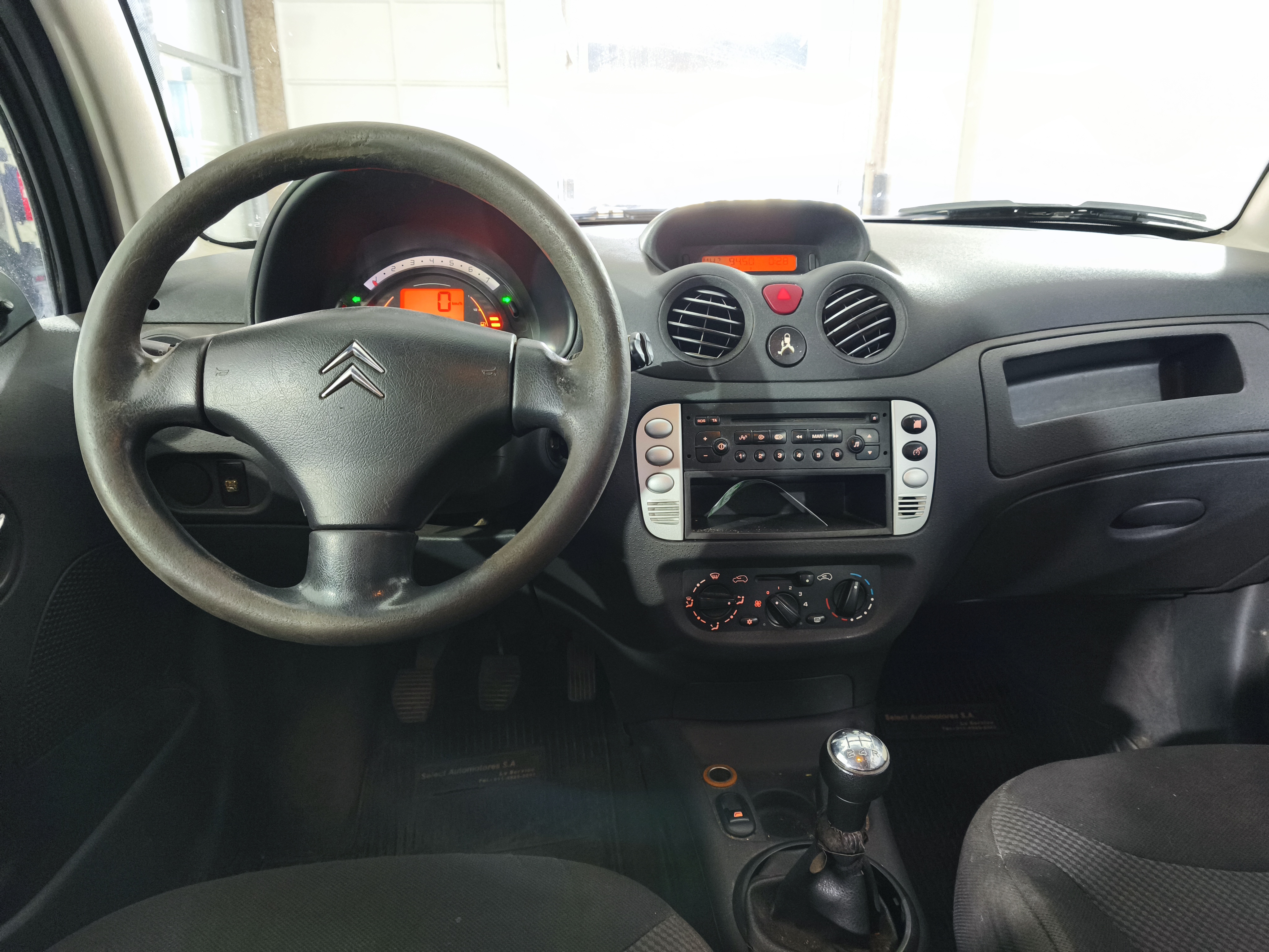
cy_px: 476
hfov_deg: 73.9
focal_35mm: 23
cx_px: 634
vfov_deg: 58.9
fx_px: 843
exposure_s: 1/50
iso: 640
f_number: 1.7
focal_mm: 5.35
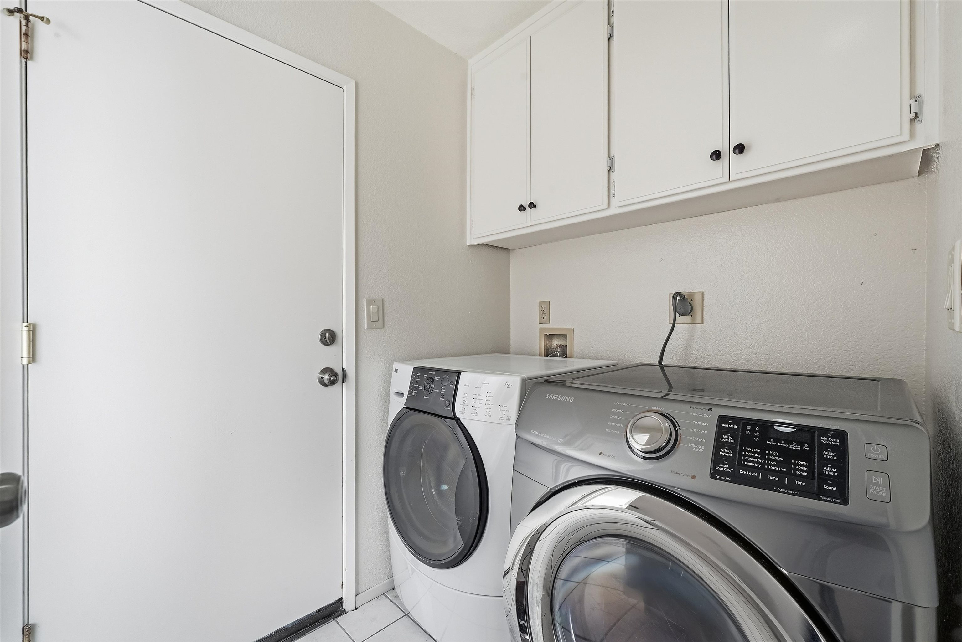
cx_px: 481
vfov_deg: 81.3
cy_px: 321
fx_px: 374
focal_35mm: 14
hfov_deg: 104.2
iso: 400
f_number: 8
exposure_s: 1/500
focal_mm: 14
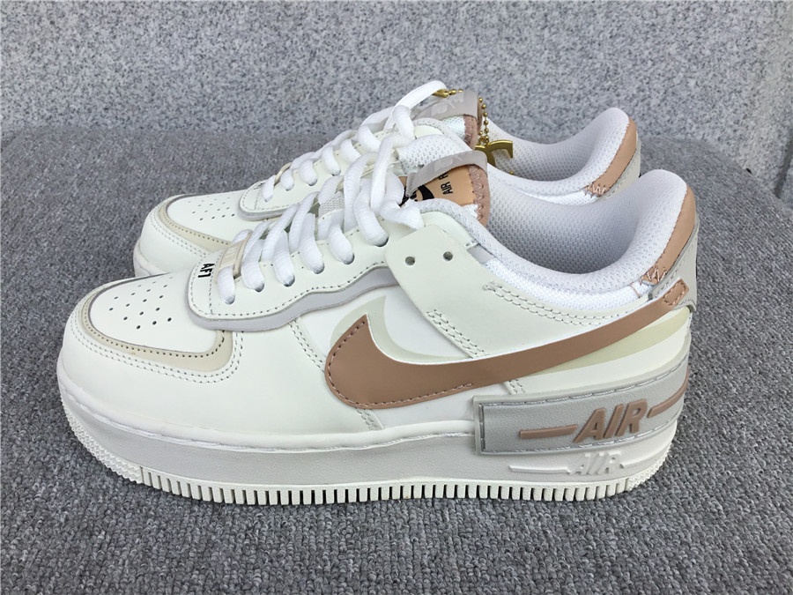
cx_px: 396
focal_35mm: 31
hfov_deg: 58.4
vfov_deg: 45.4
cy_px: 298
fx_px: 710
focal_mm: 3.3
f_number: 2.4
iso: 25
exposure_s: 1/515
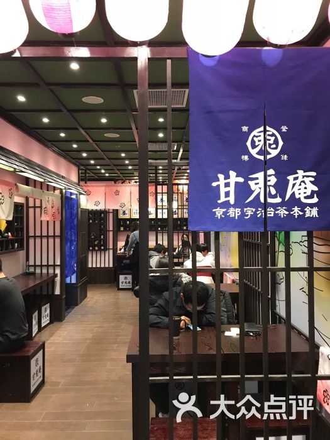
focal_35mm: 28
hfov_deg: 49.7
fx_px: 356
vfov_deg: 63.4
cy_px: 220
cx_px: 165
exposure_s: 1/14
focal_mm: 3.99
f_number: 1.8
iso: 100
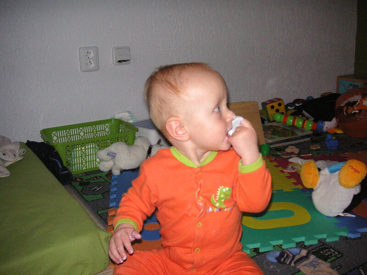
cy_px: 138
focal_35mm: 37
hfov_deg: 50.1
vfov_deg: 38.7
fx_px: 392
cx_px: 184
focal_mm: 6.1
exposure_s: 1/45
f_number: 2.8
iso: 160
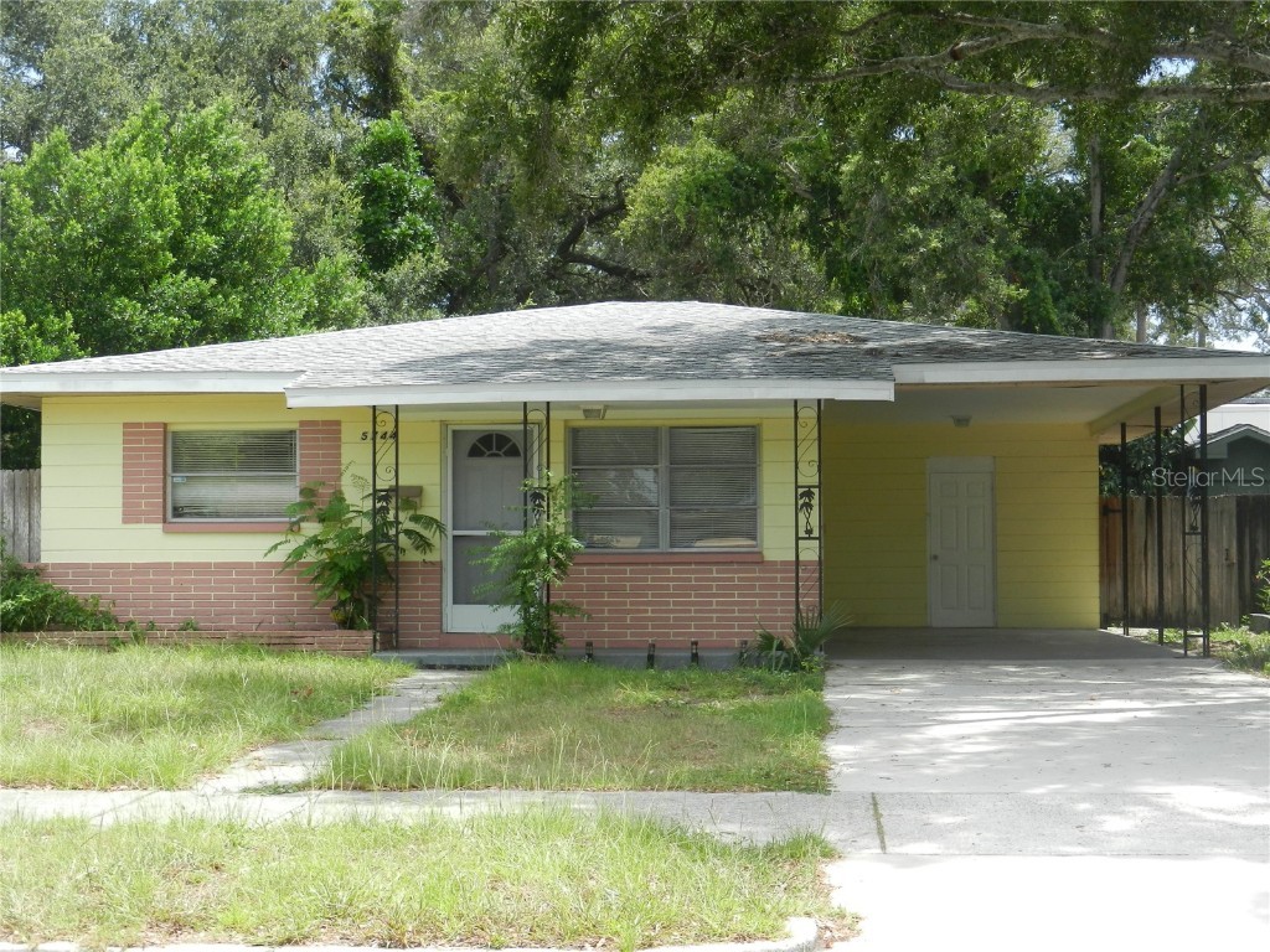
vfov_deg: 24.4
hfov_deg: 32.2
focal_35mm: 60
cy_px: 476
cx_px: 635
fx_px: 2201
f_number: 4.5
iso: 160
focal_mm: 10.9
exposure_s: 1/400
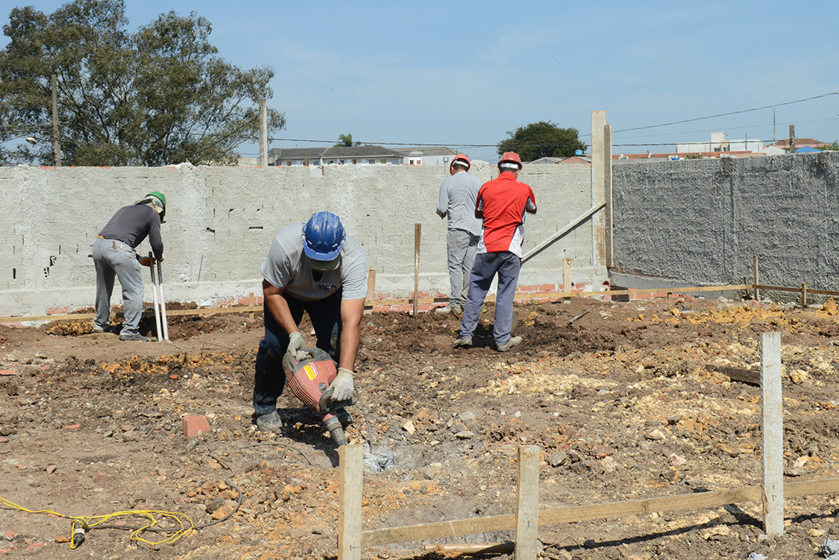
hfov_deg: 41.1
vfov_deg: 28.1
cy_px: 269
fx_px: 1119
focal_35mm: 48
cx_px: 406
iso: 200
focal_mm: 45
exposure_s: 1/60
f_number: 18
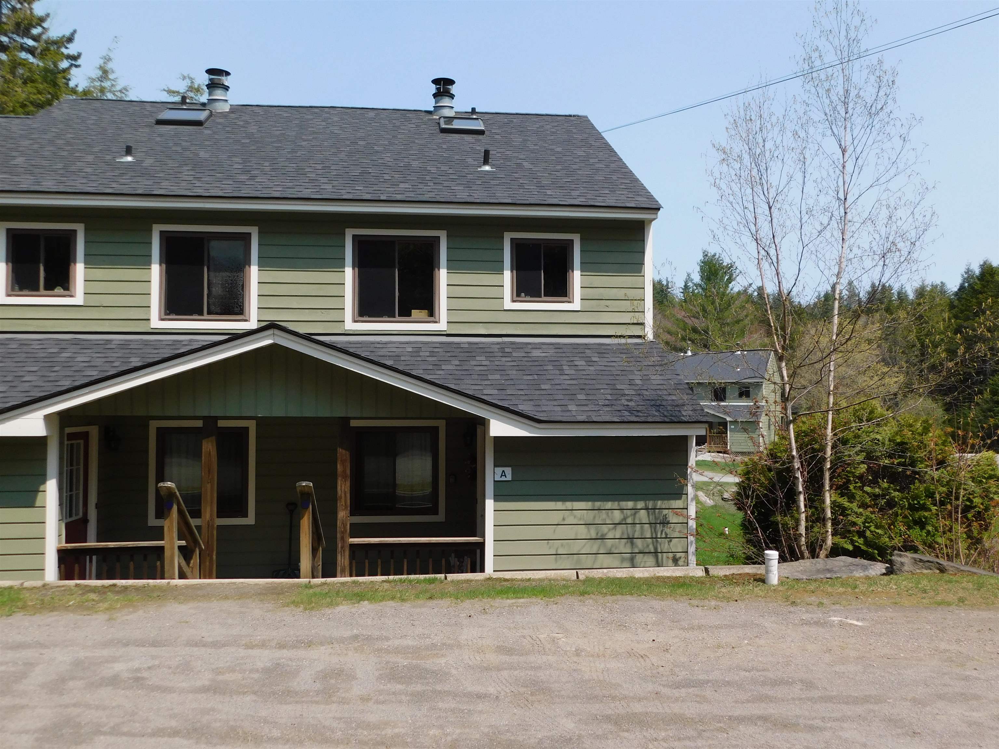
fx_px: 866
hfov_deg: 60.0
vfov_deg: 46.8
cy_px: 374
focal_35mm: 30
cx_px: 500
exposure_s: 1/1250
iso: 125
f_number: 3.2
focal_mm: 5.3
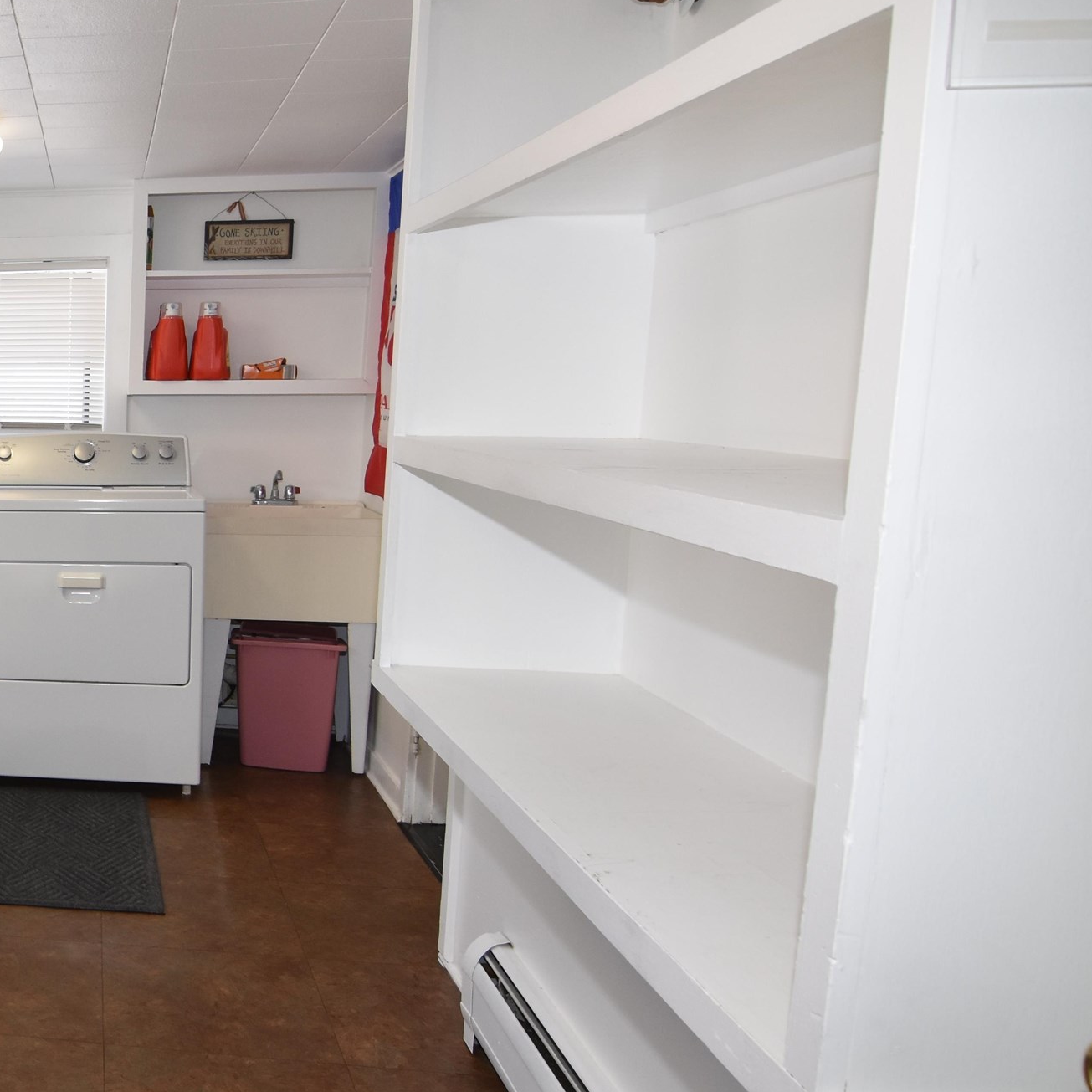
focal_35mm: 33
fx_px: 1178
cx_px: -167
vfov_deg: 49.7
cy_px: 551
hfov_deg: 38.8
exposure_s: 1/125
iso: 500
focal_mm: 11
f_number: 5.6
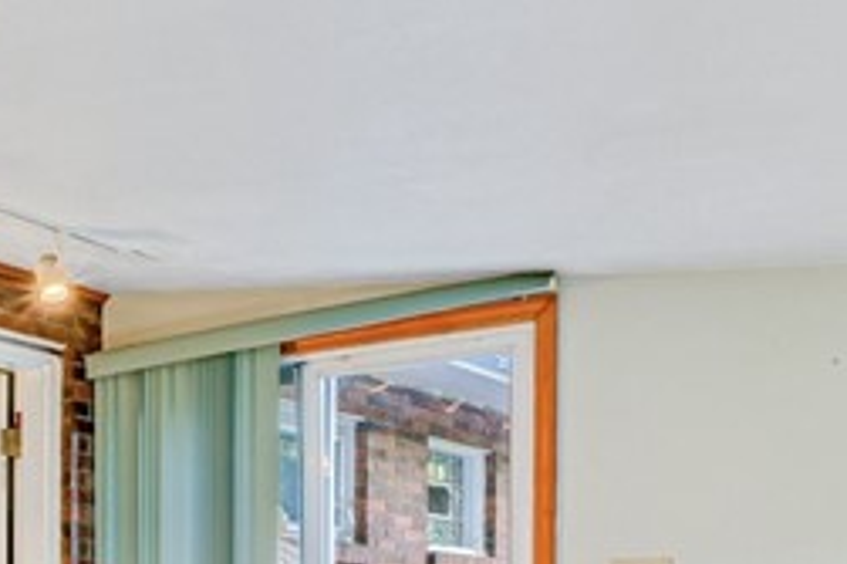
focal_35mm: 52
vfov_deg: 24.7
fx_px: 1223
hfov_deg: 34.8
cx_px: 7
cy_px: 569
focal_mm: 12
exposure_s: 1/5
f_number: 11
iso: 50
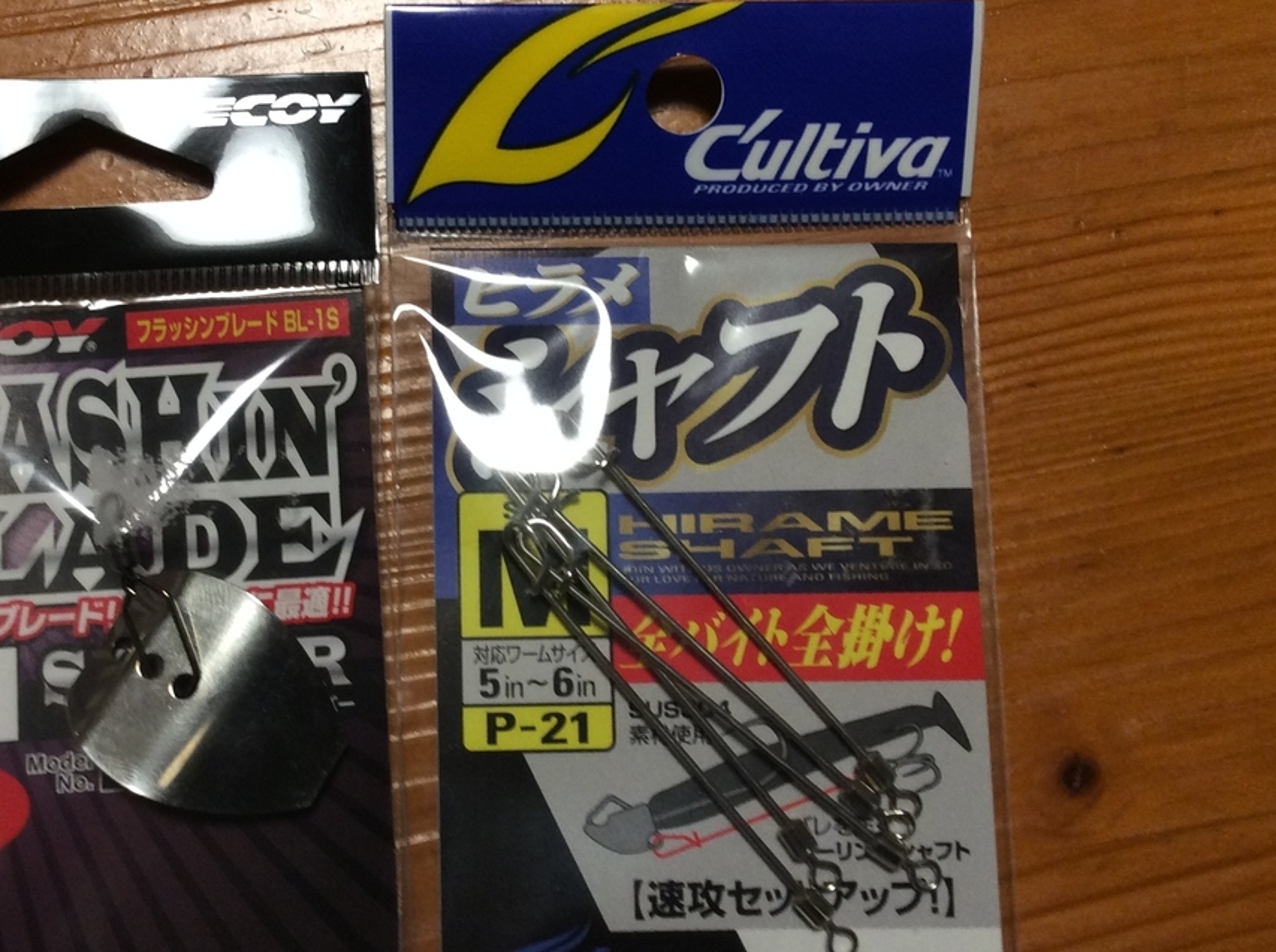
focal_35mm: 45
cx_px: 438
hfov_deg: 41.7
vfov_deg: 32.1
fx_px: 1656
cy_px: 412
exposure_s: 1/24
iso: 100
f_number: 2.4
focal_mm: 3.3
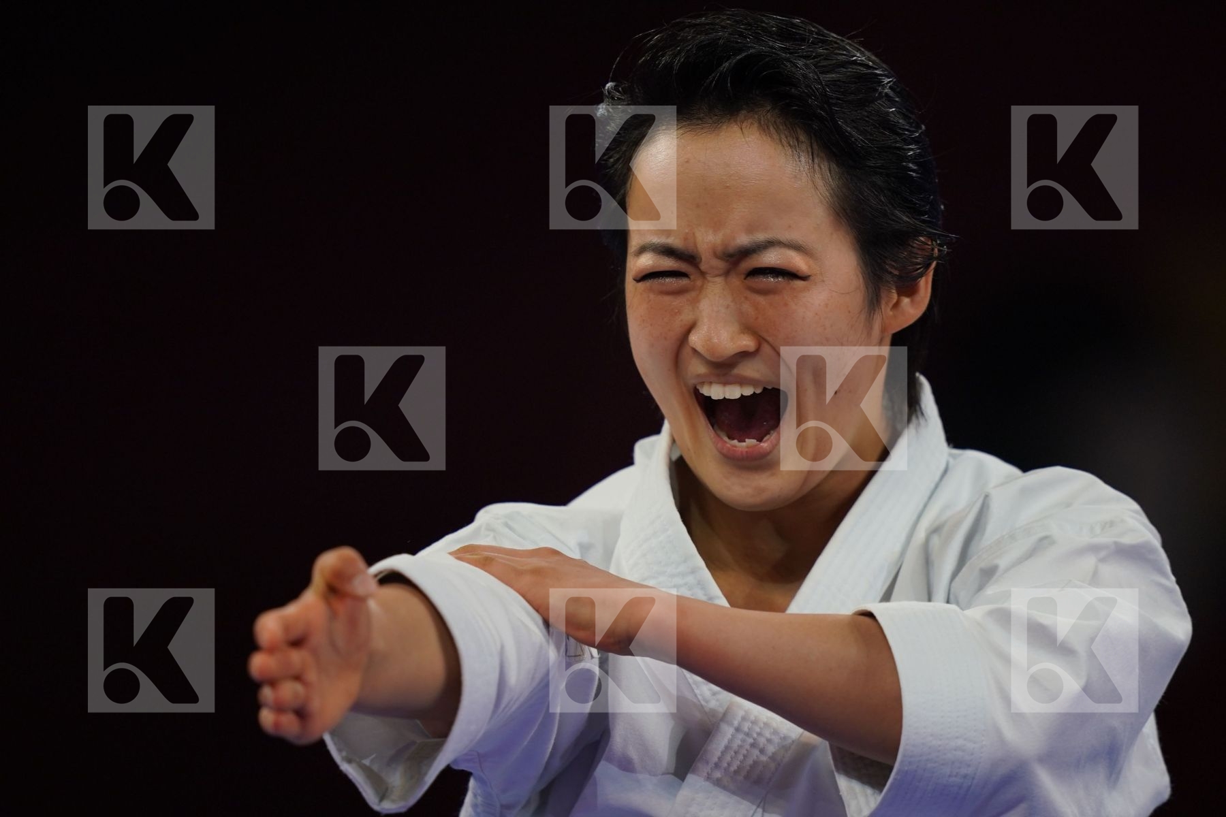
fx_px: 20432
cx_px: 613
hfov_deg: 3.4
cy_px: 408
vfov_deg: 2.3
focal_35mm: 600
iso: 500
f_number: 2.8
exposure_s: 1/500
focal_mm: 400
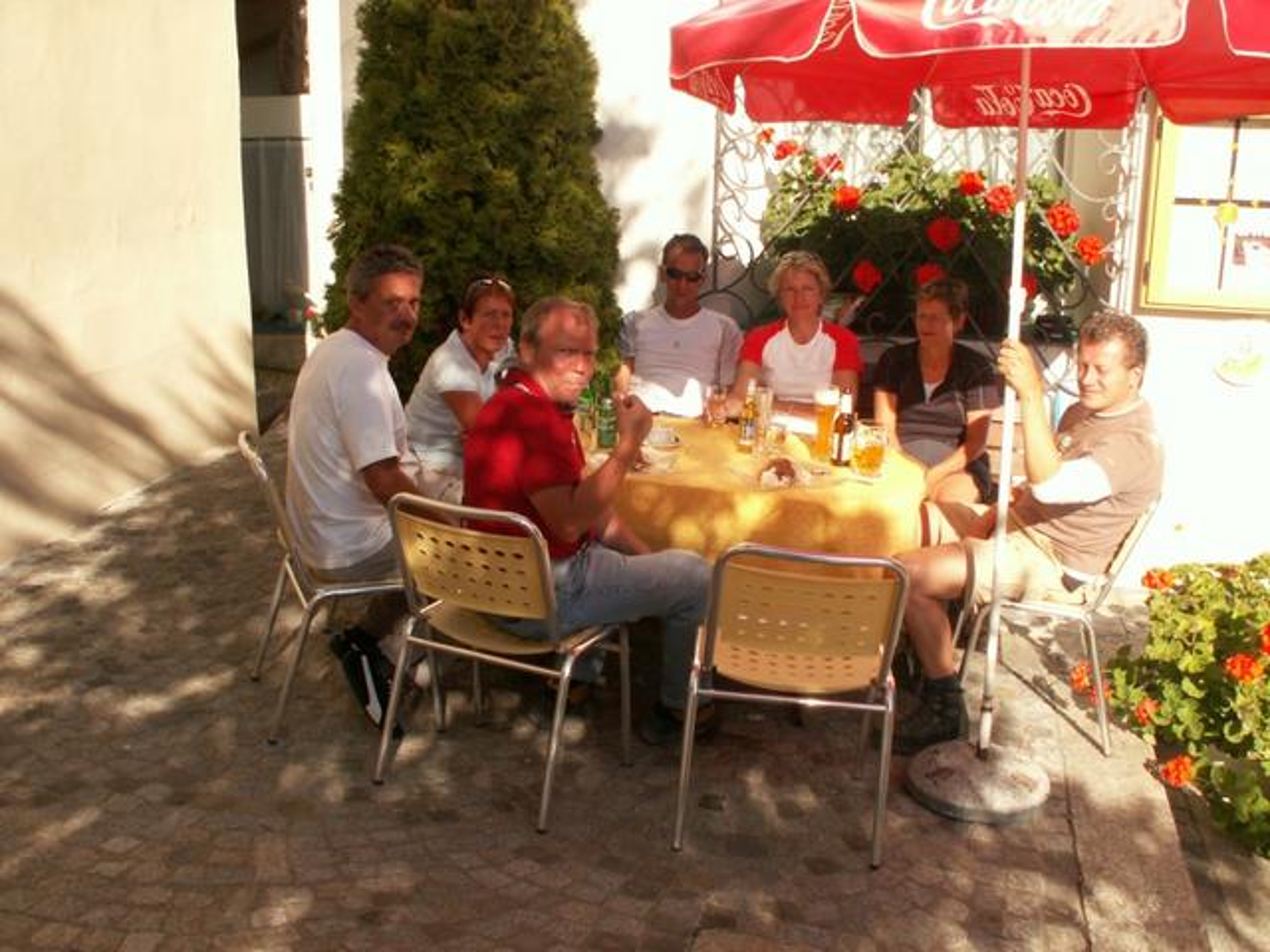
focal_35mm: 35
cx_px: 635
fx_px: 1284
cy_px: 476
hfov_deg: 52.6
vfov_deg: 40.7
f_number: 5.6
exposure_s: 1/125
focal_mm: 5.86
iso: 50
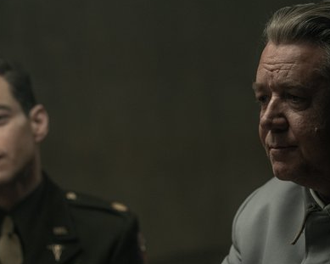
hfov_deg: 7.3
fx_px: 2578
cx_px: 175
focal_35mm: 264
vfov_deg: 5.9
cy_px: 216
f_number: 3.2
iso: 640
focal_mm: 135
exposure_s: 1/60
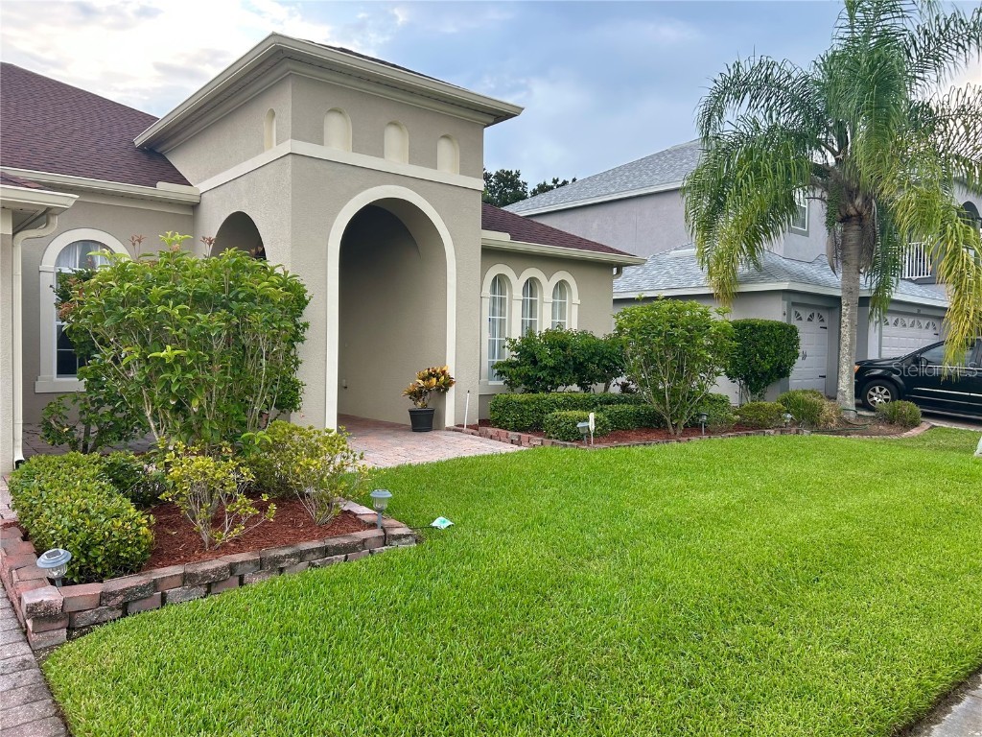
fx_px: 738
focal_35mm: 26
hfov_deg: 67.3
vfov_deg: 53.1
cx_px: 491
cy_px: 368
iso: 40
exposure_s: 1/161
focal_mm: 5.7
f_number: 1.5
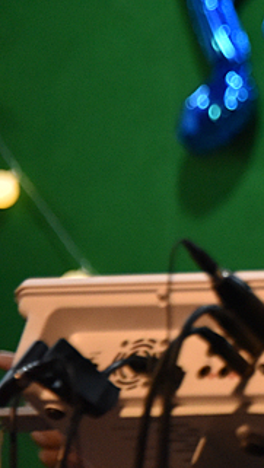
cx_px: 575
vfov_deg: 5.2
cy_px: 109
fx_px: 5180
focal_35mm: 417
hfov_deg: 2.9
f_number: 5.6
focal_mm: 160
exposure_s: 1/125
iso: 3200
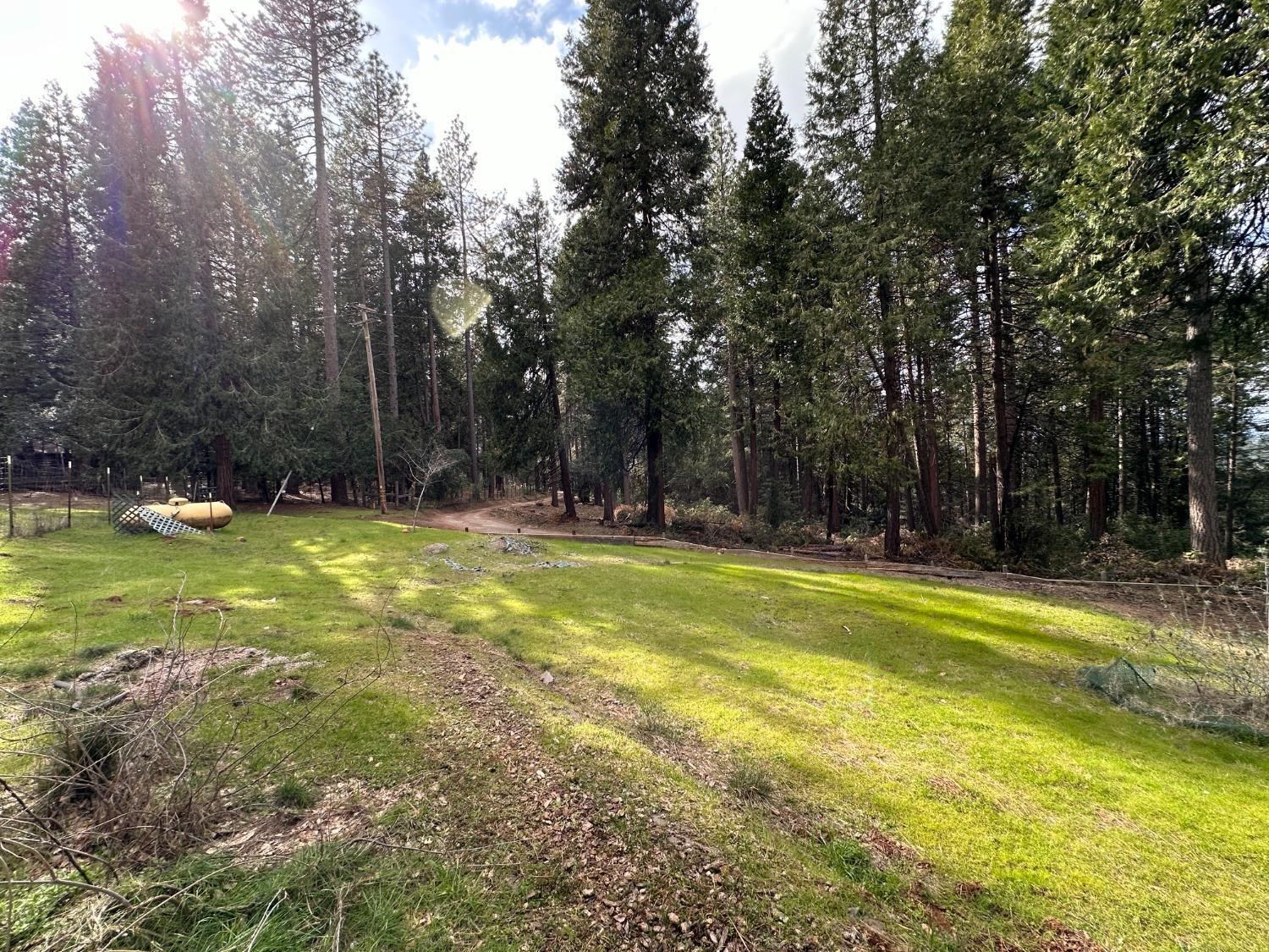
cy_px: 476
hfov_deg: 102.1
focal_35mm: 14
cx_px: 634
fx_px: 513
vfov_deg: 85.7
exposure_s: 1/433
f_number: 2.2
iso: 40
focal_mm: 2.22
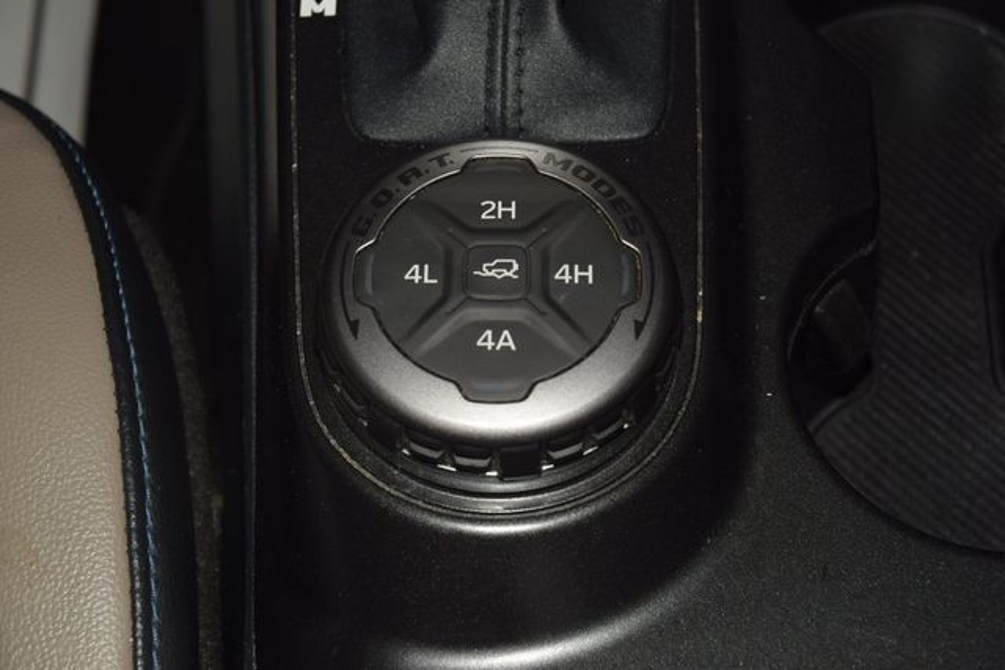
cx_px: 502
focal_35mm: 105
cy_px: 335
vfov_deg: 13.0
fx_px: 2932
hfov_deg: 19.5
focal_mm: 70
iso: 100
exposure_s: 1/125
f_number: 8
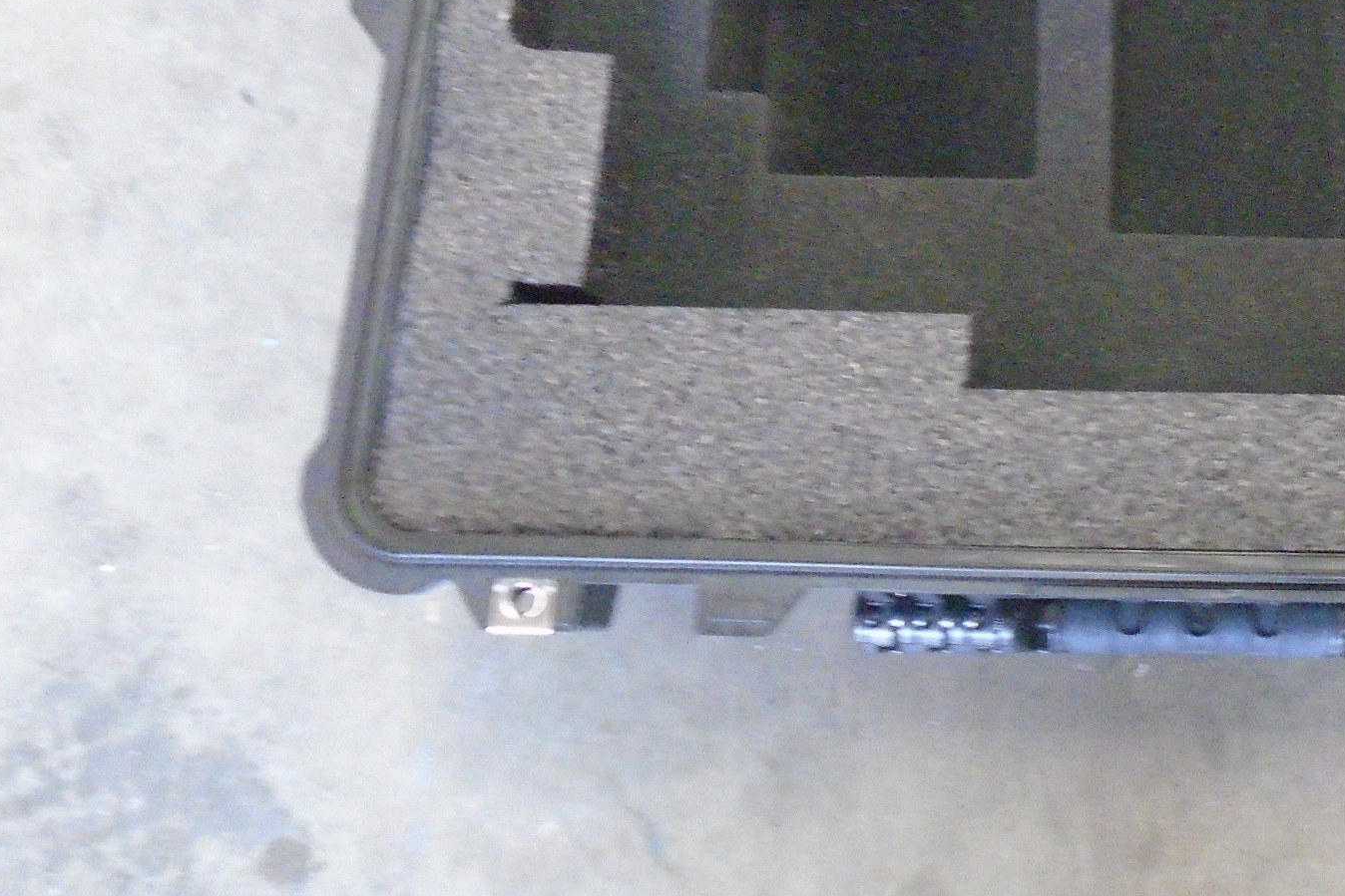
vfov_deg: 25.1
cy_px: 64
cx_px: 1223
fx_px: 1943
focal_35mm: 52
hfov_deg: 35.8
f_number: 3.2
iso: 800
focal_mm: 4.6
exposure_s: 1/30
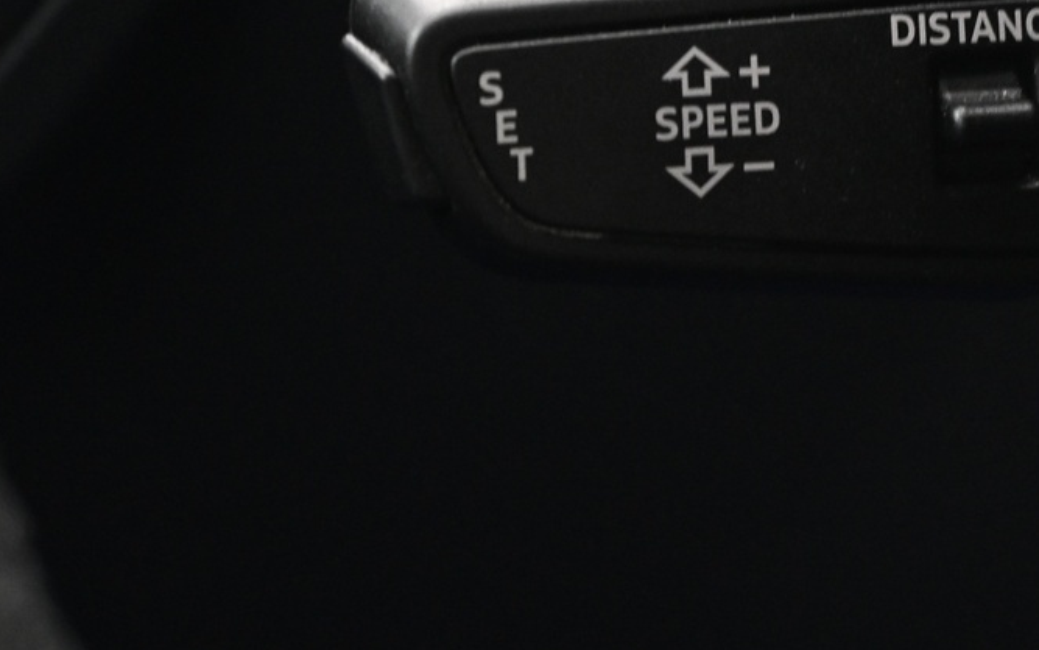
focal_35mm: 152
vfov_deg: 8.6
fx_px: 4311
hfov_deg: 13.7
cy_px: 62
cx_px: 777
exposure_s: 1/2.5
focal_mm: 41
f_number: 5.6
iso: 1600
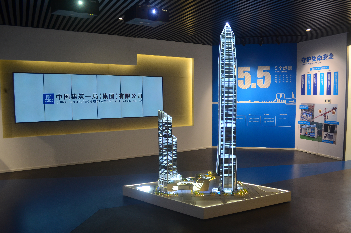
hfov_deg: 67.5
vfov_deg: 47.7
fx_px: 263
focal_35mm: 27
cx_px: 176
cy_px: 116
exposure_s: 1/15
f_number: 5.6
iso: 200
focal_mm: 18
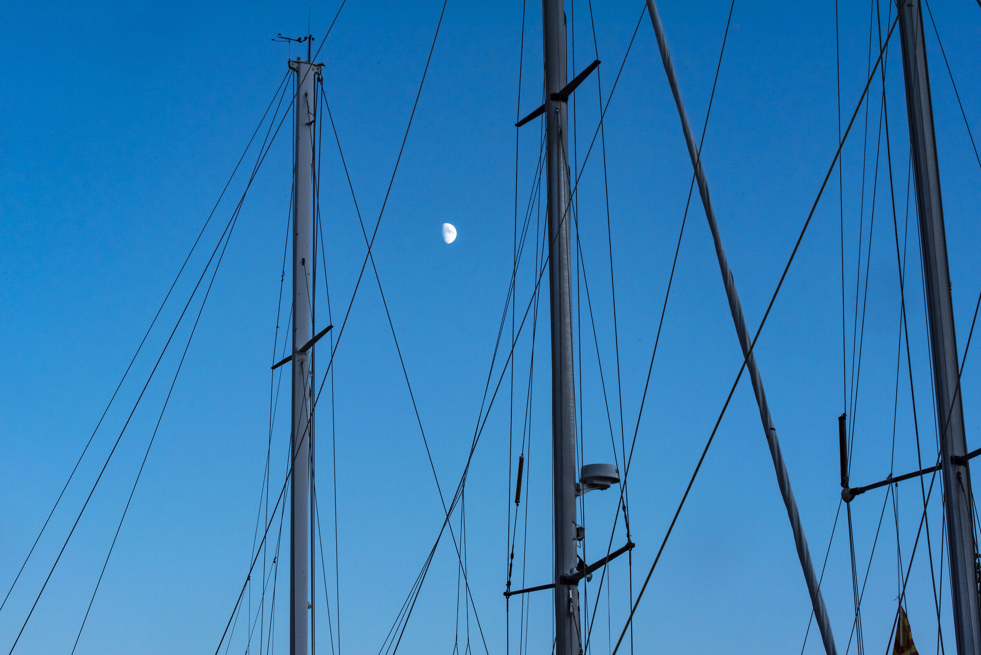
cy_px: 328
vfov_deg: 16.7
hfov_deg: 24.8
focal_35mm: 82
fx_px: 2235
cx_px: 490
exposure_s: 1/100
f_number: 29
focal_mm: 82
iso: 250
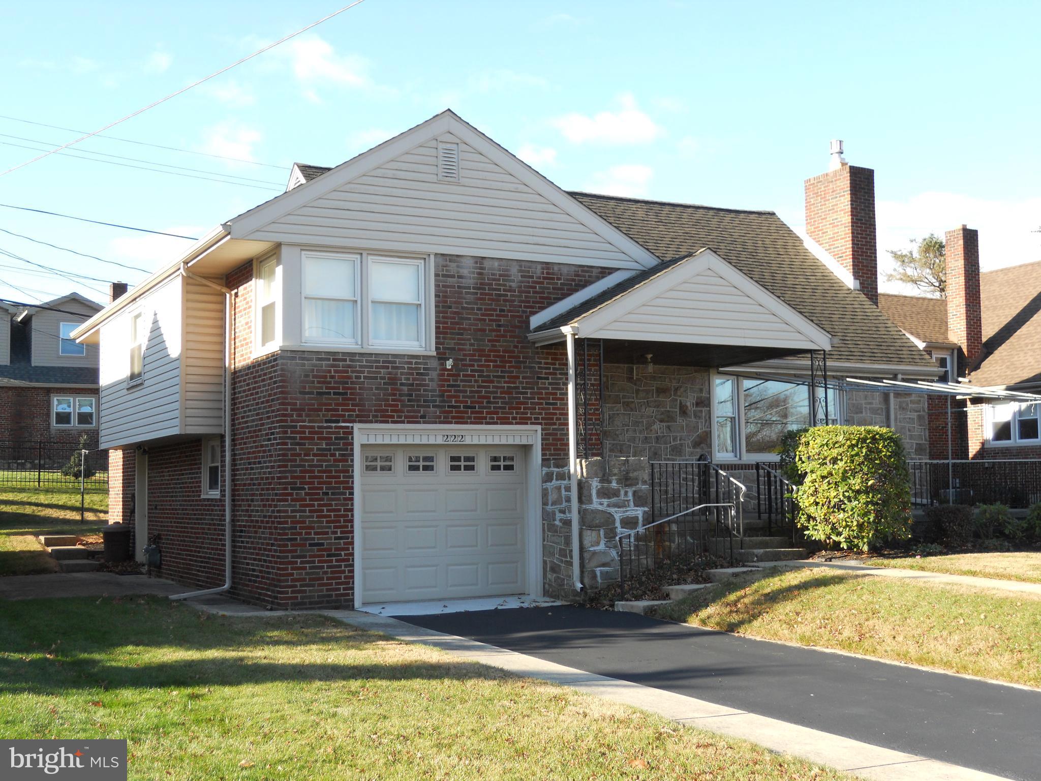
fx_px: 1233
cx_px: 520
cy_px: 390
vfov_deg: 35.1
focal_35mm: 41
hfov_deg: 45.8
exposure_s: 1/250
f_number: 3.2
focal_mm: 7.3
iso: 80
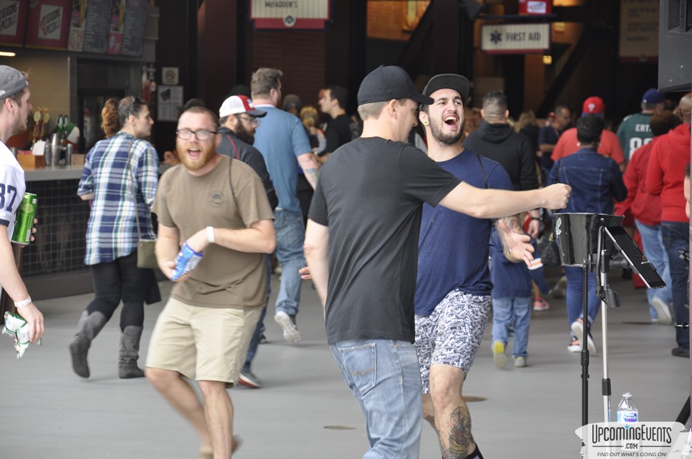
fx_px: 3024
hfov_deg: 13.1
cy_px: 230
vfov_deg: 8.7
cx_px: 346
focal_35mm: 158
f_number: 5.6
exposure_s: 1/60
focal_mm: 105
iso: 400
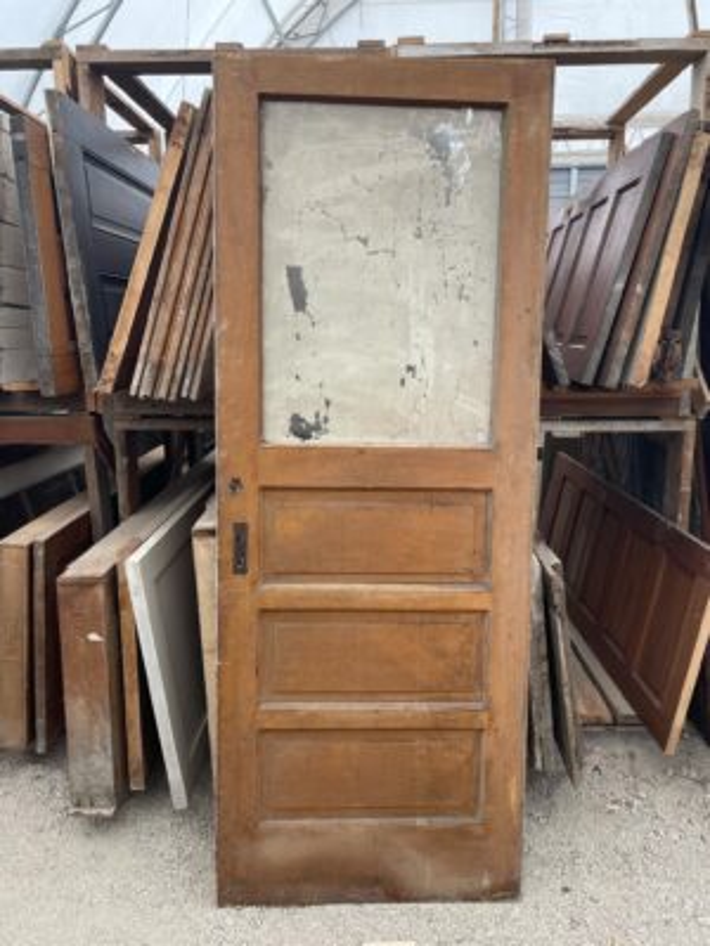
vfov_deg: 67.3
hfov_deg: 53.1
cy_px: 473
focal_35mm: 26
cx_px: 355
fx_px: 711
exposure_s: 1/198
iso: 32
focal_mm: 4.2
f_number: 1.6
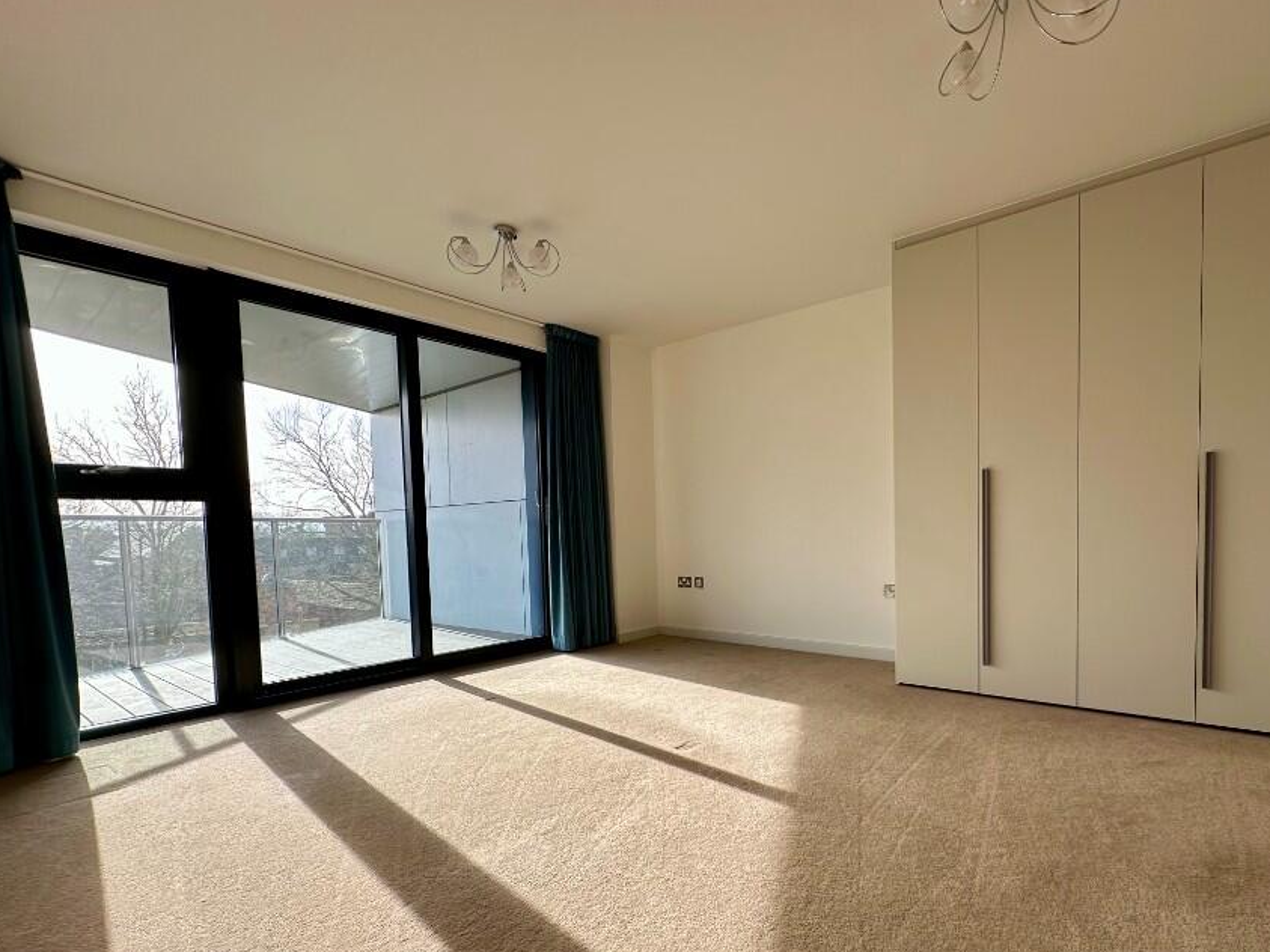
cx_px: 738
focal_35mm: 17
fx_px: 624
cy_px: 563
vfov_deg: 74.0
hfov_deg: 90.3
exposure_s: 1/250
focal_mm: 2.22
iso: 40
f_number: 2.2
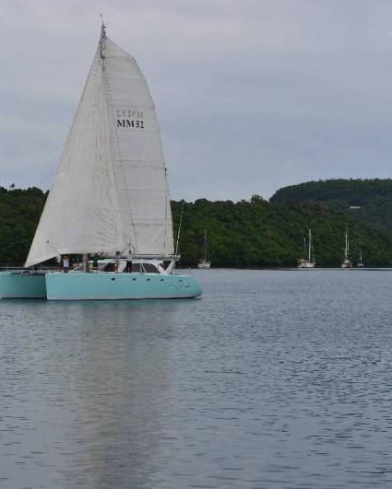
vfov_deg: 19.4
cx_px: 123
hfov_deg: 15.5
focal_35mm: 99
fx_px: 1435
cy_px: 245
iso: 250
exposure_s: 1/250
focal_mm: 70
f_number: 9
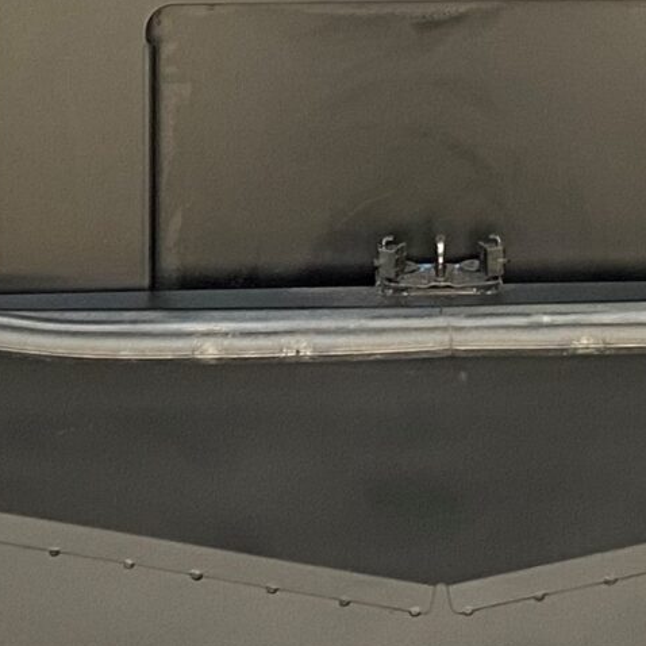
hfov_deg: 14.2
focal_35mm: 123
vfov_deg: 13.2
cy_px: -396
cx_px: 419
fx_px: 2597
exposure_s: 1/50
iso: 80
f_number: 1.8
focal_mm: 4.25
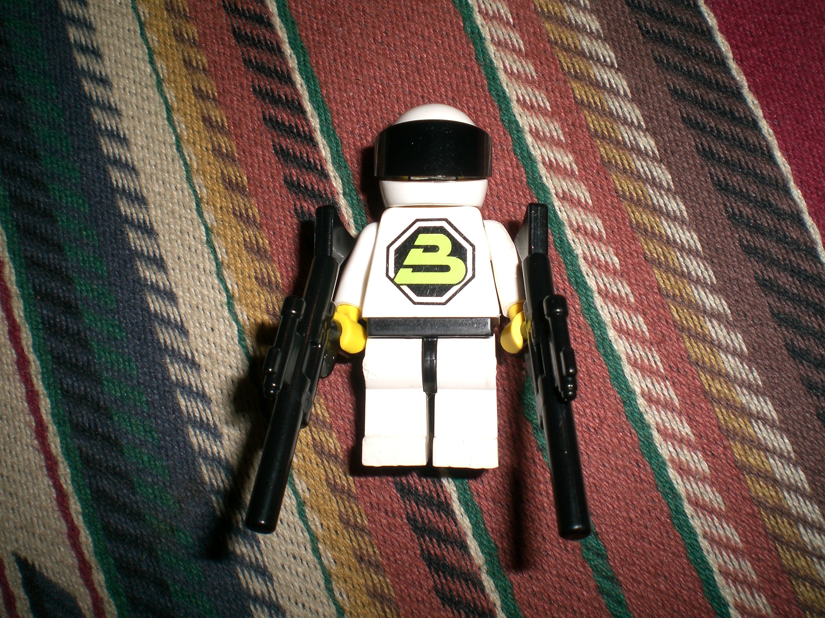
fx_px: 906
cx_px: 412
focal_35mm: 38
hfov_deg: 49.0
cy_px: 309
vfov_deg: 37.7
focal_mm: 6.3
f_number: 4.4
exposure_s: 1/60
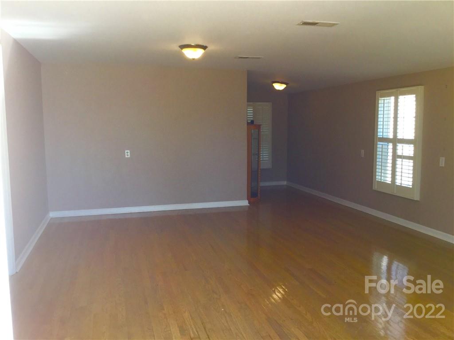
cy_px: 170
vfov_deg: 45.4
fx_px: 407
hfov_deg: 58.4
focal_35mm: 31
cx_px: 227
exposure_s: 1/120
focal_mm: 3.3
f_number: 2.4
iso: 32
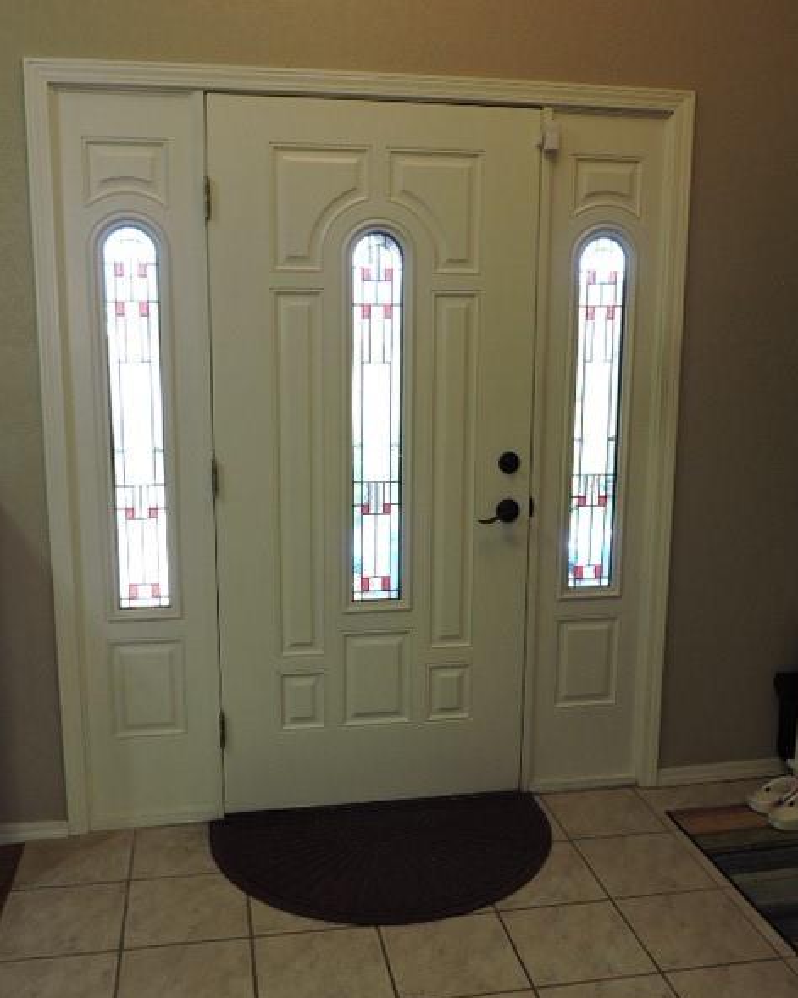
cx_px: 405
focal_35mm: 35
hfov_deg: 42.2
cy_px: 529
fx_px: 1034
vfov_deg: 51.5
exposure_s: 1/50
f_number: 3.2
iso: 280
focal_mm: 5.9
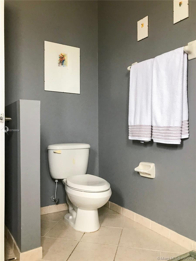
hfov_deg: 49.7
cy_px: 130
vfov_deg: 63.4
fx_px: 211
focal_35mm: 28
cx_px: 98
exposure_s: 1/30
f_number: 1.8
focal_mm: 3.99
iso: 32
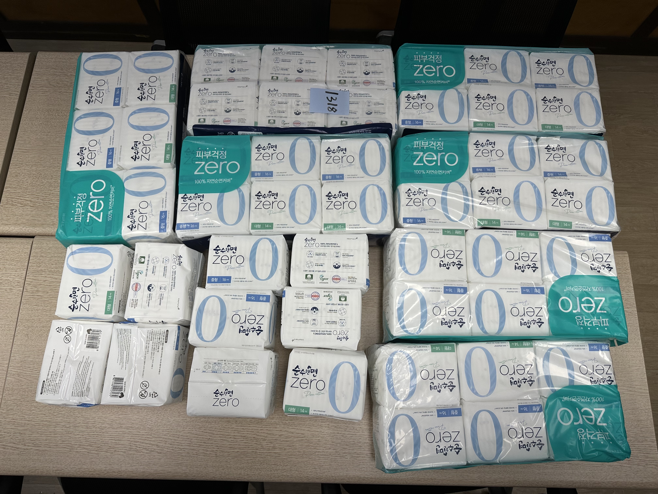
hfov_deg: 71.6
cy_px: 247
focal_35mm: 24
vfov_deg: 56.8
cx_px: 329
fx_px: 456
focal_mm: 6.86
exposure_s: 1/441
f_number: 1.78
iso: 80
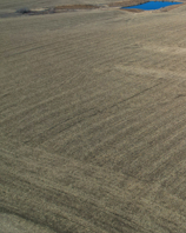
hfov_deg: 27.7
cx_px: 230
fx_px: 324
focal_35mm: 47
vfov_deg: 39.5
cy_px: 102
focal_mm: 8.38
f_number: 2.8
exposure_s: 1/2000
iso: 110
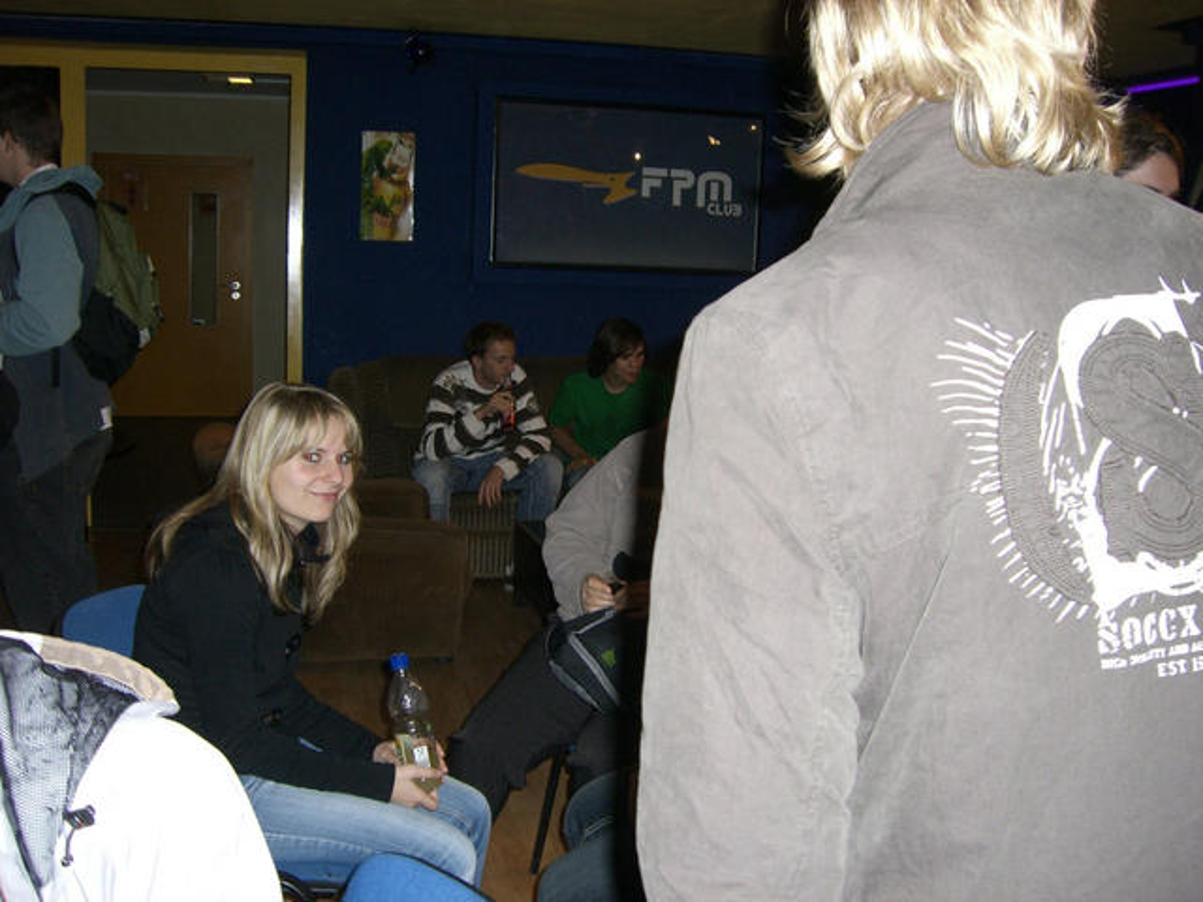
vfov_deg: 37.7
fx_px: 1321
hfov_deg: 49.0
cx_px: 602
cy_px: 451
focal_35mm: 38
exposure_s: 1/60
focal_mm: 6.2
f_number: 2.7
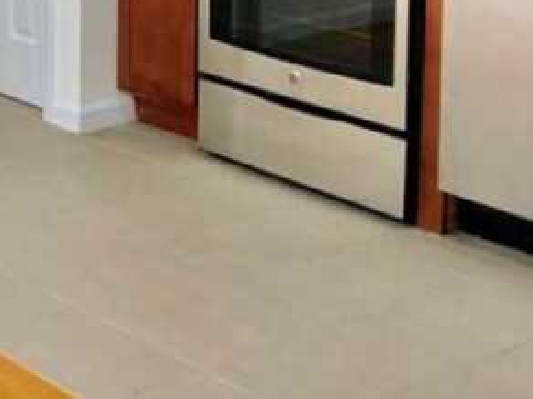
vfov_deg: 14.3
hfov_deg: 18.7
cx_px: -119
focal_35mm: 99
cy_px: -129
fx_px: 1523
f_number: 1.8
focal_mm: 3.99
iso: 32
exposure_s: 1/30
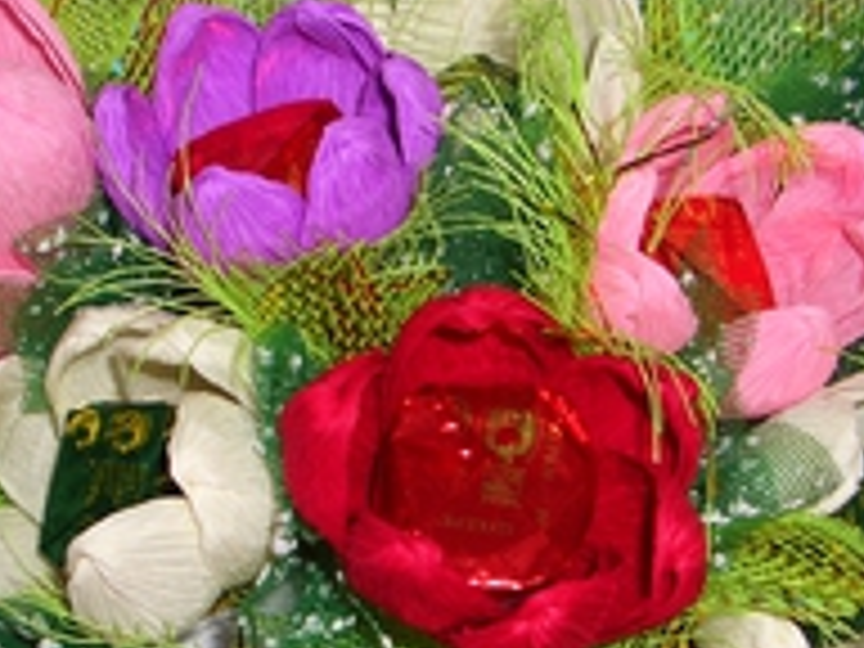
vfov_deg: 17.9
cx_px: 450
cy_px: 459
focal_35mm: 82
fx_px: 2047
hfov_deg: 23.8
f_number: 2.6
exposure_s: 1/60
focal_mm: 5.8
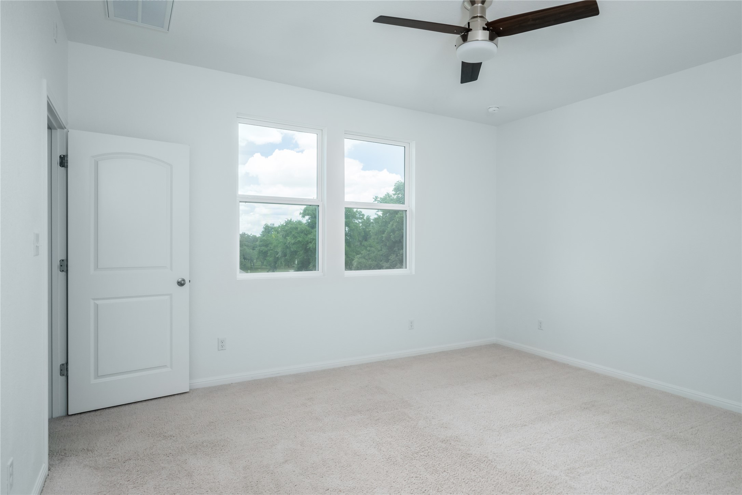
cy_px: 248
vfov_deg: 61.9
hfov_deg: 84.0
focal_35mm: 20
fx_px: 412
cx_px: 371
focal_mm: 20
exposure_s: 1/160
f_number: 8
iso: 800
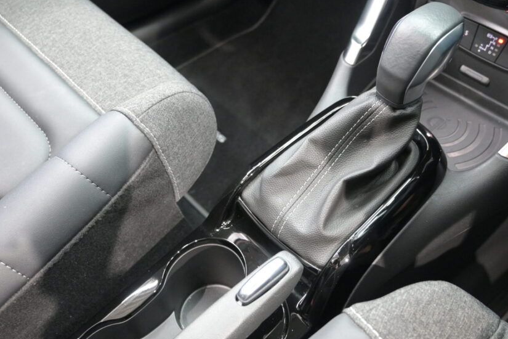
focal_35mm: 36
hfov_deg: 52.6
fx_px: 512
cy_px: 168
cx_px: 286
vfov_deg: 36.6
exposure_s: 1/30
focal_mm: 19.5
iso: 2800
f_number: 3.8
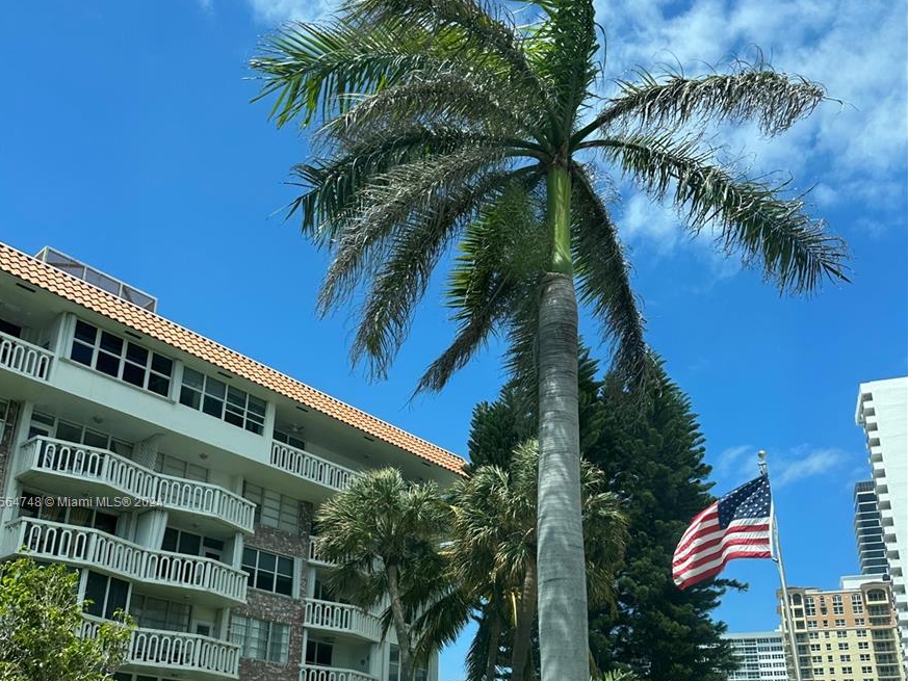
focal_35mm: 33
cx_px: 441
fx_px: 866
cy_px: 503
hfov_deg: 55.3
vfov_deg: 41.8
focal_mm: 6.86
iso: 80
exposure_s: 1/3472
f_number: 1.78
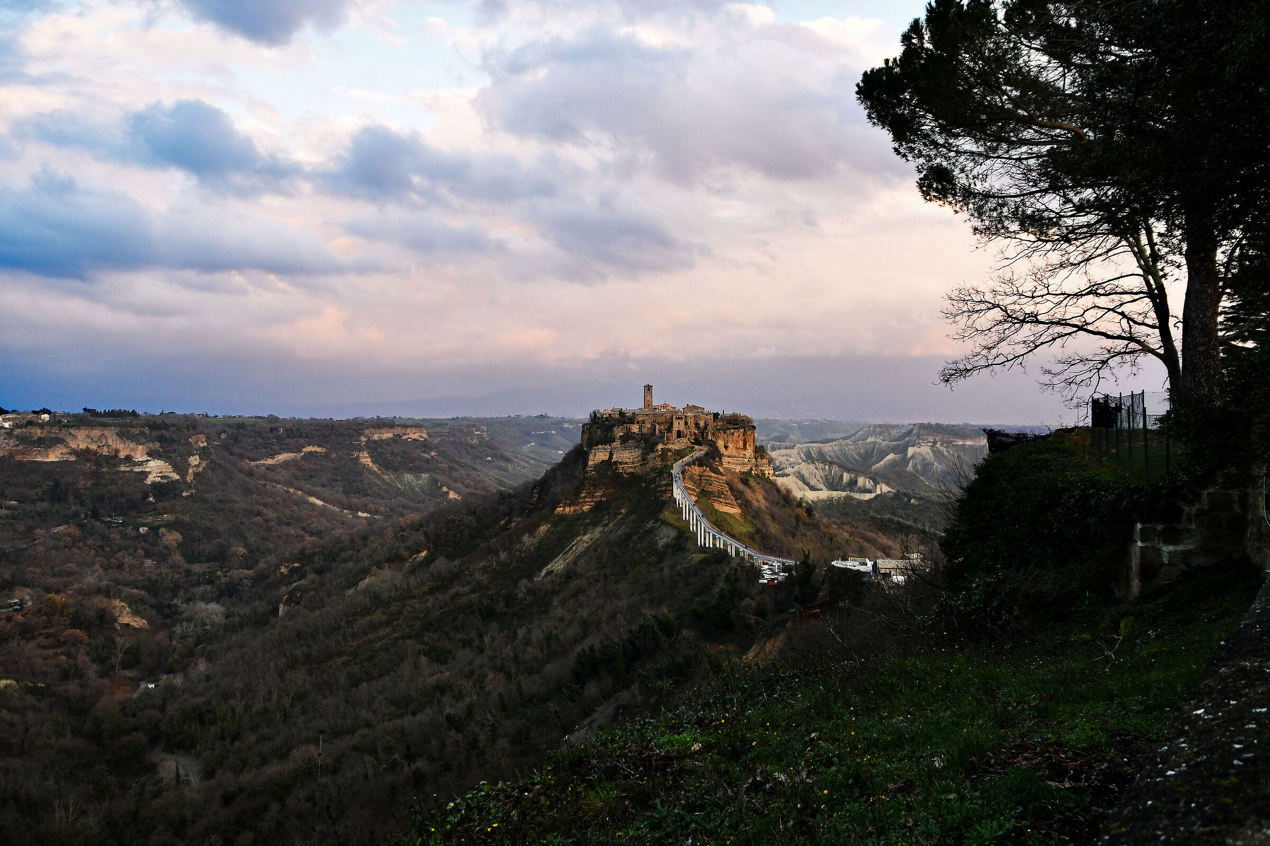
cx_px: 635
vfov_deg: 51.3
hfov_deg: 71.5
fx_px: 882
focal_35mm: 25
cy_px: 423
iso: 400
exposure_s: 1/250
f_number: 5
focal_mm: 17
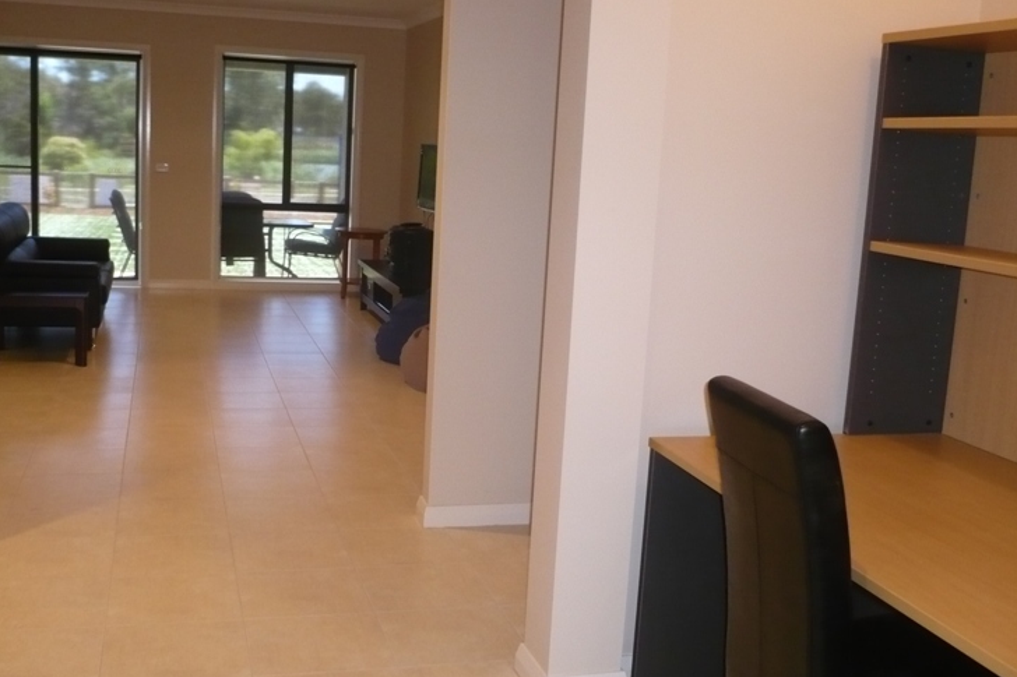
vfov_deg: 33.4
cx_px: 506
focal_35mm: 40
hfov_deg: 48.5
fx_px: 1130
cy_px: 343
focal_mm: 5.8
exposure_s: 1/30
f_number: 2.8
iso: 250
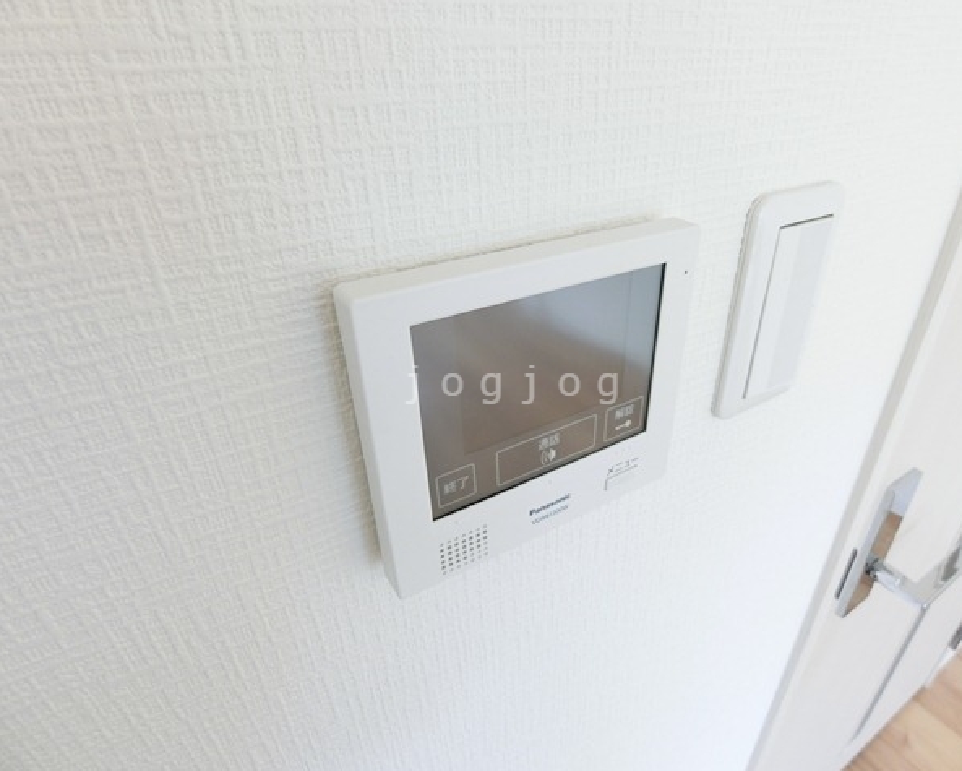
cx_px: 516
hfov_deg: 80.2
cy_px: 385
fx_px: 570
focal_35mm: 20
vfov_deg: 68.1
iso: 125
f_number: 2.7
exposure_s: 1/125
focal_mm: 4.06
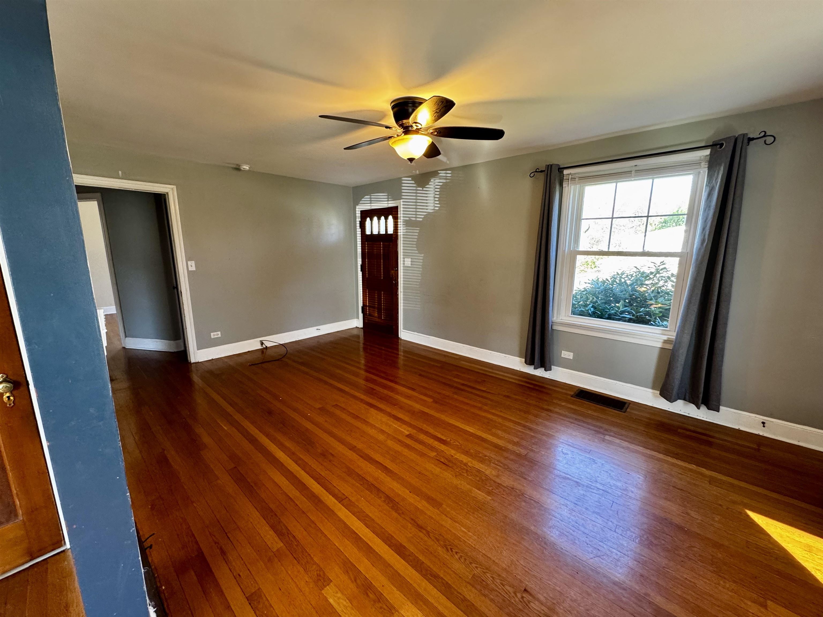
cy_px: 308
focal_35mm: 14
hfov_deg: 102.1
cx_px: 412
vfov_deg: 85.7
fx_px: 333
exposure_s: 1/60
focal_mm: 2.22
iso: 250
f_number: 2.2
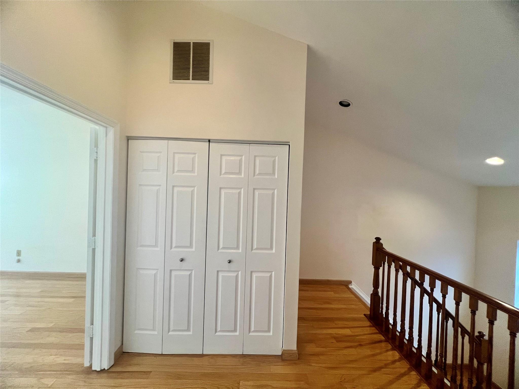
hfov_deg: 106.2
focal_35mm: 13
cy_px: 194
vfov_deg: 89.9
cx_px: 260
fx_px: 195
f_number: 1.8
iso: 160
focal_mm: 1.57
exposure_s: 1/60
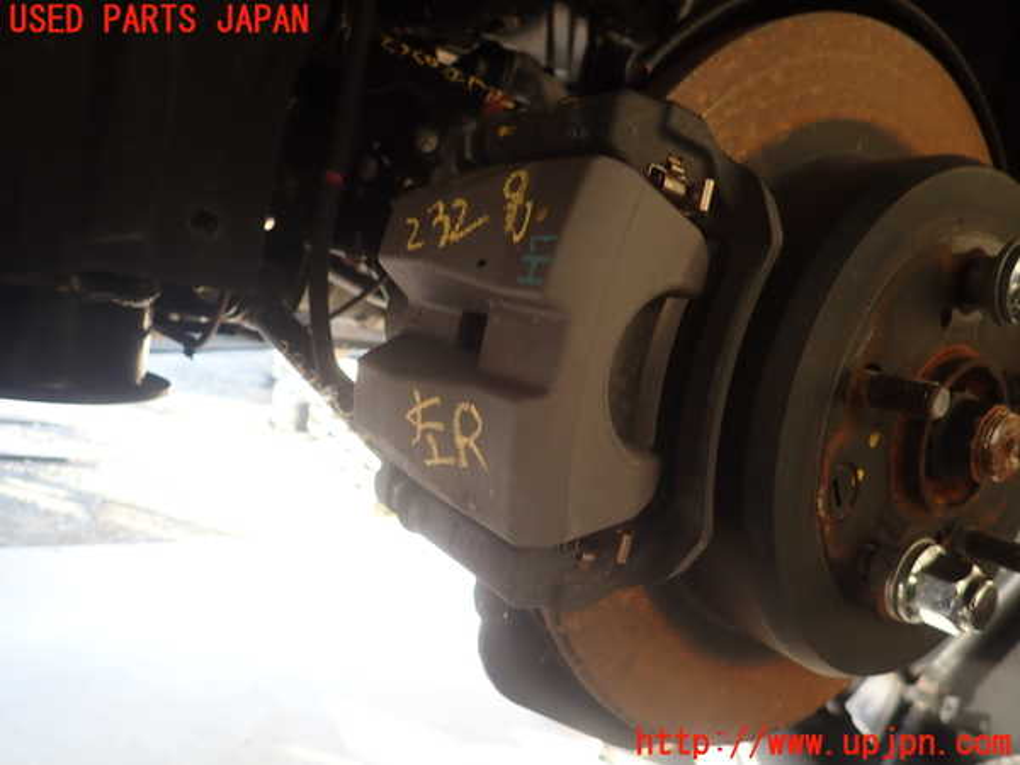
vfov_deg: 54.9
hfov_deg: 69.4
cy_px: 382
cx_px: 510
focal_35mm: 25
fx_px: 737
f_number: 2
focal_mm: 4.5
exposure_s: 1/60
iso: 125
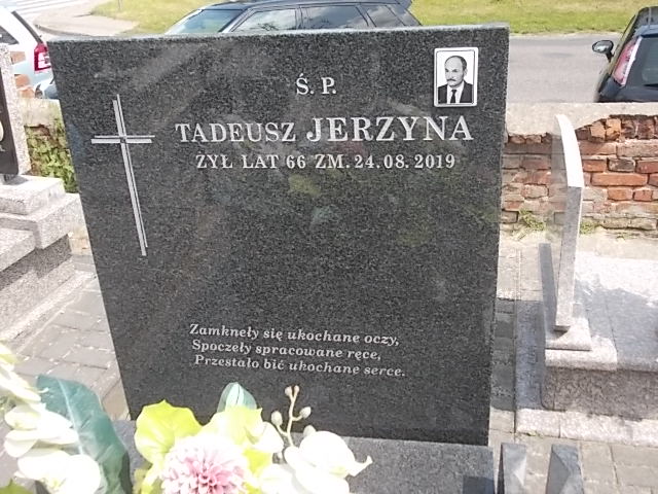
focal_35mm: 38
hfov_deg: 49.0
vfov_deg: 37.7
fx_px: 722
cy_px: 247
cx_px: 329
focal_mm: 5.3
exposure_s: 1/400
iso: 80
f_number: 3.1
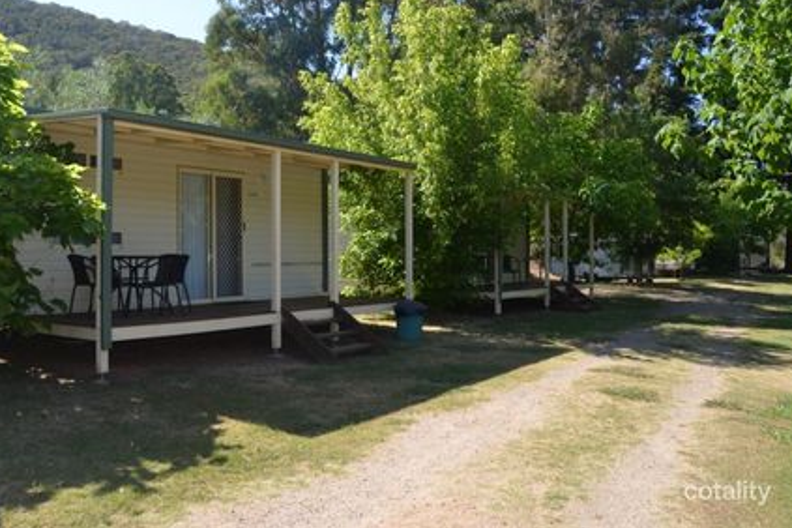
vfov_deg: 43.5
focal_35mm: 30
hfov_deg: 61.8
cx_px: 361
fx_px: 660
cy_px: 237
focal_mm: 18
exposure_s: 1/250
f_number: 6.3
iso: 100
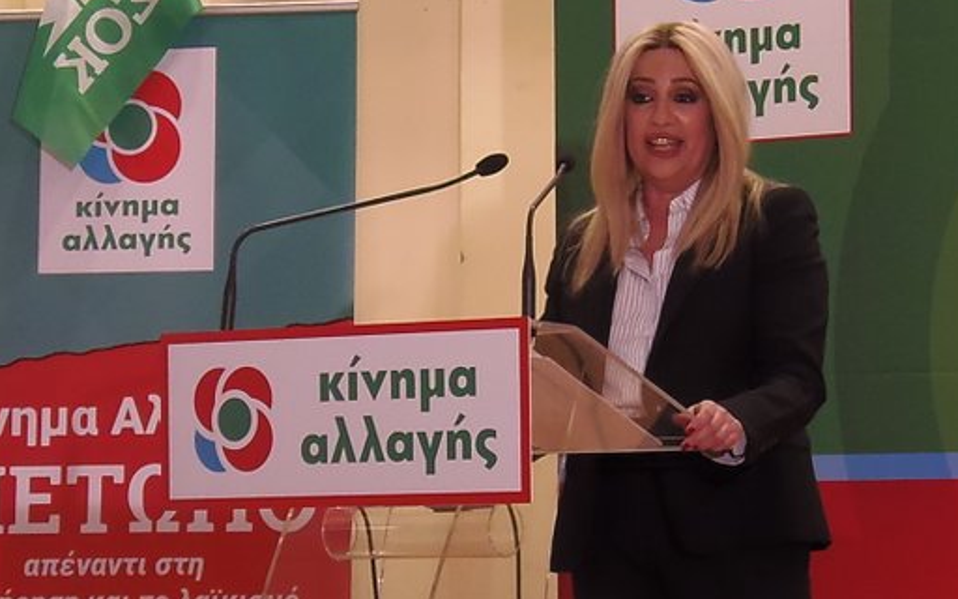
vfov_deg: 7.8
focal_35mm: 169
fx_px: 4412
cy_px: 283
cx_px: 498
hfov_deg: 12.4
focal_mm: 25.2
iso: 800
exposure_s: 1/50
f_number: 4.7
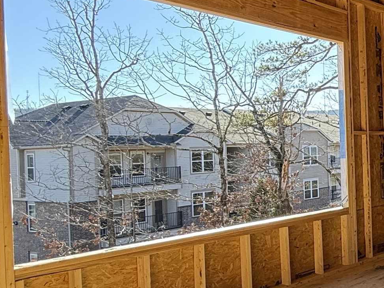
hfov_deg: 32.1
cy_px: 146
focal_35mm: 44
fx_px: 488
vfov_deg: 32.9
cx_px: 504
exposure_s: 1/211
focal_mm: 2.22
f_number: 2.2
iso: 64
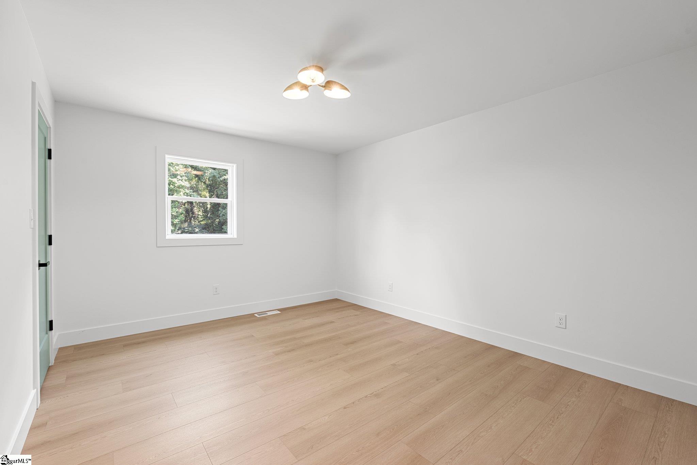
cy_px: 232
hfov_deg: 95.0
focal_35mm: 16
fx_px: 319
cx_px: 348
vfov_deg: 72.0
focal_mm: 16.5
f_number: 9
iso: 250
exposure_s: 1/6
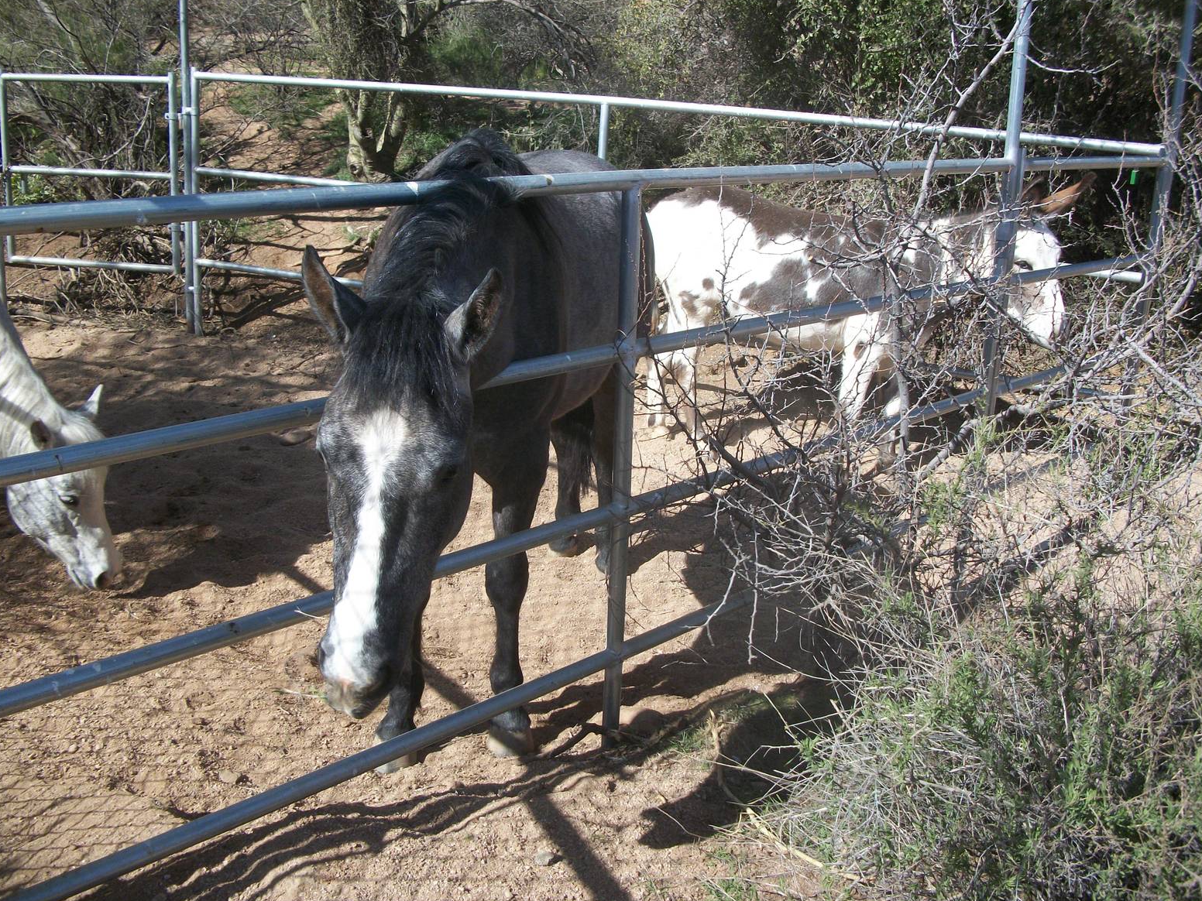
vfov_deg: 42.9
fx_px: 1146
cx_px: 589
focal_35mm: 33
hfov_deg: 55.3
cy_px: 457
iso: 80
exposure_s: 1/125
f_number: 8.8
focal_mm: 5.7
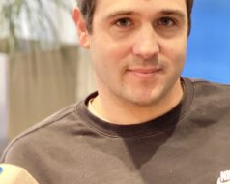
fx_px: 1115
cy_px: 91
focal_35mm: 164
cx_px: 119
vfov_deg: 9.4
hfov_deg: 11.8
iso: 200
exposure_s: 1/33
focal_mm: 6
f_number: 2
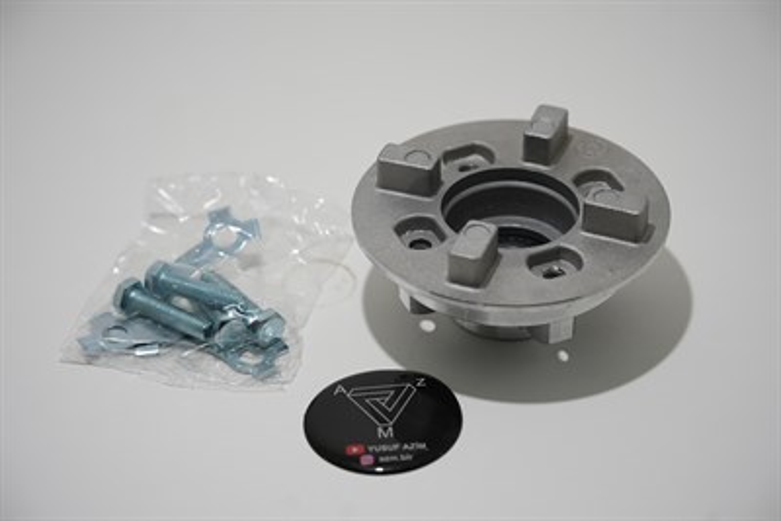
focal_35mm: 85
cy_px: 260
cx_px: 390
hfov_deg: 23.9
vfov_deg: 16.1
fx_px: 1845
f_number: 4
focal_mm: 85
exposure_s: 1/500
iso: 80
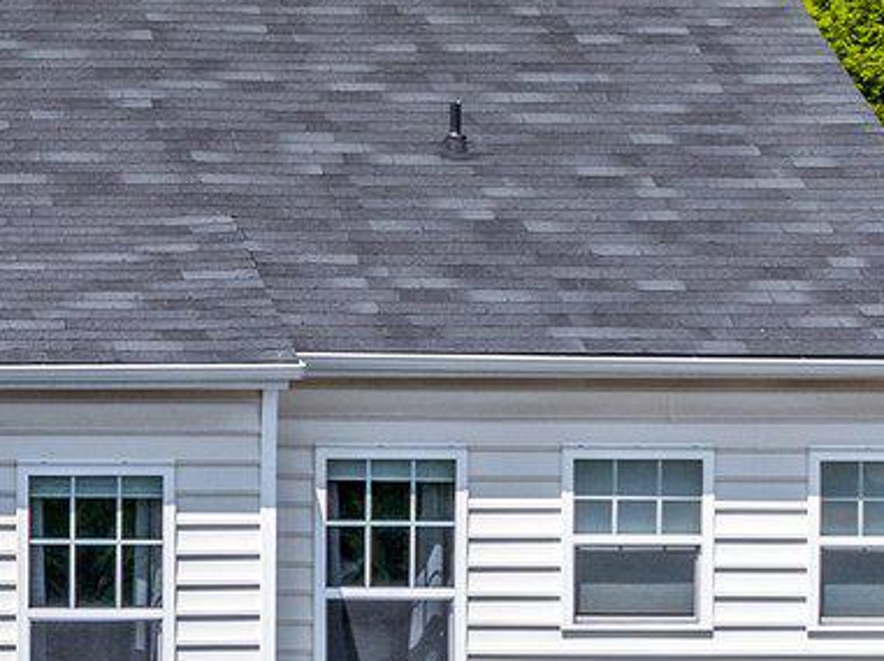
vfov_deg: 11.2
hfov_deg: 14.0
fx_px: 3291
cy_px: 799
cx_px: -594
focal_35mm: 129
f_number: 4
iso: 100
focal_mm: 12.29
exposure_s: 1/120
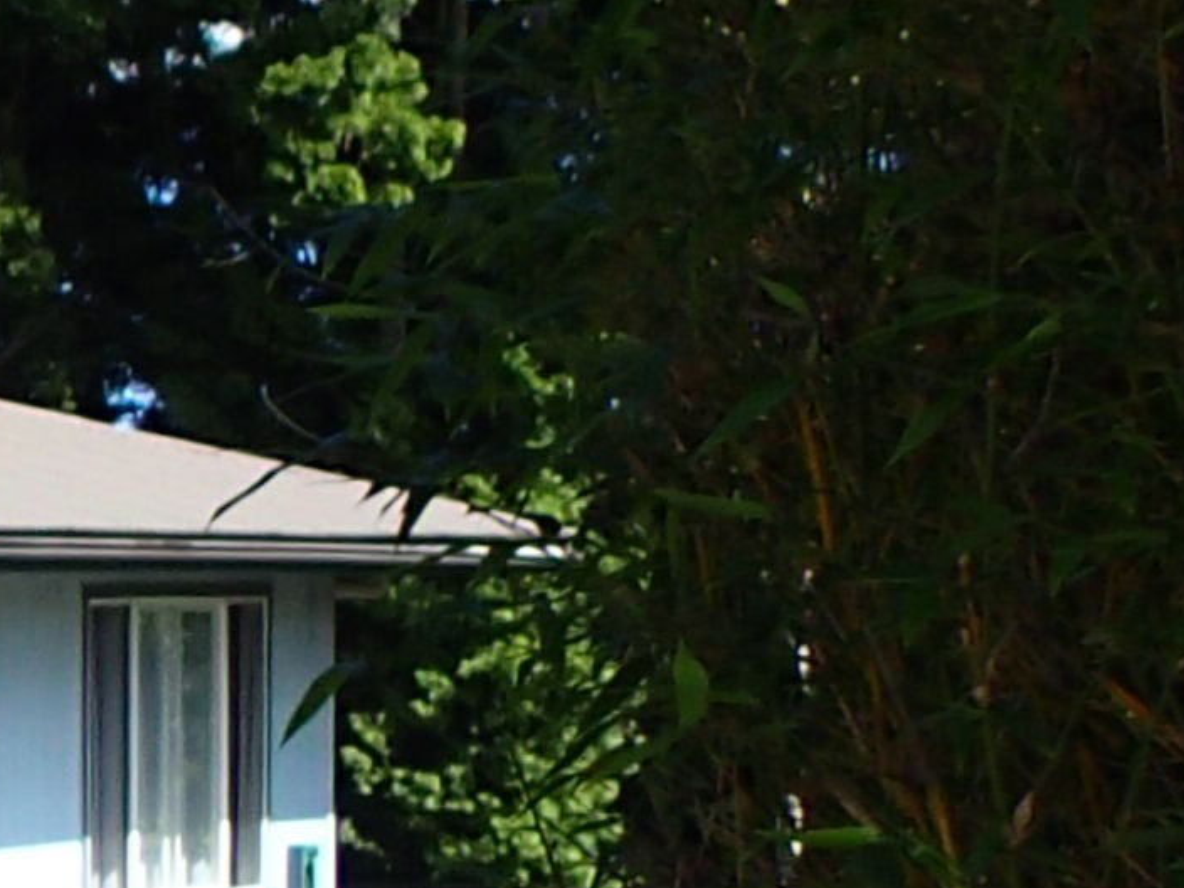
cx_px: -1848
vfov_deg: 10.3
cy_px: 1102
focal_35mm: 141
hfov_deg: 11.2
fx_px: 4823
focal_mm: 4.5
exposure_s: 1/125
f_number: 8
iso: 100
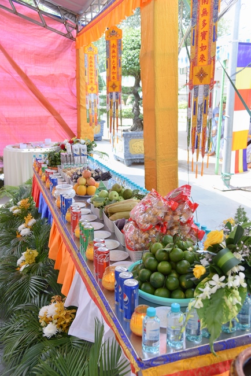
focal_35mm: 35
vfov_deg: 54.4
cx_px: 126
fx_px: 366
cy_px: 188
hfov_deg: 37.9
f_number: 4.5
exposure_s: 1/125
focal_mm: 35
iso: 160
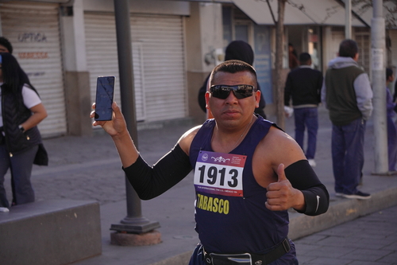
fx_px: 1207
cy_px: 132
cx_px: 198
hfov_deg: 18.7
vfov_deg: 12.5
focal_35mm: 110
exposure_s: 1/2500
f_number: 5
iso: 500
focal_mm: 73
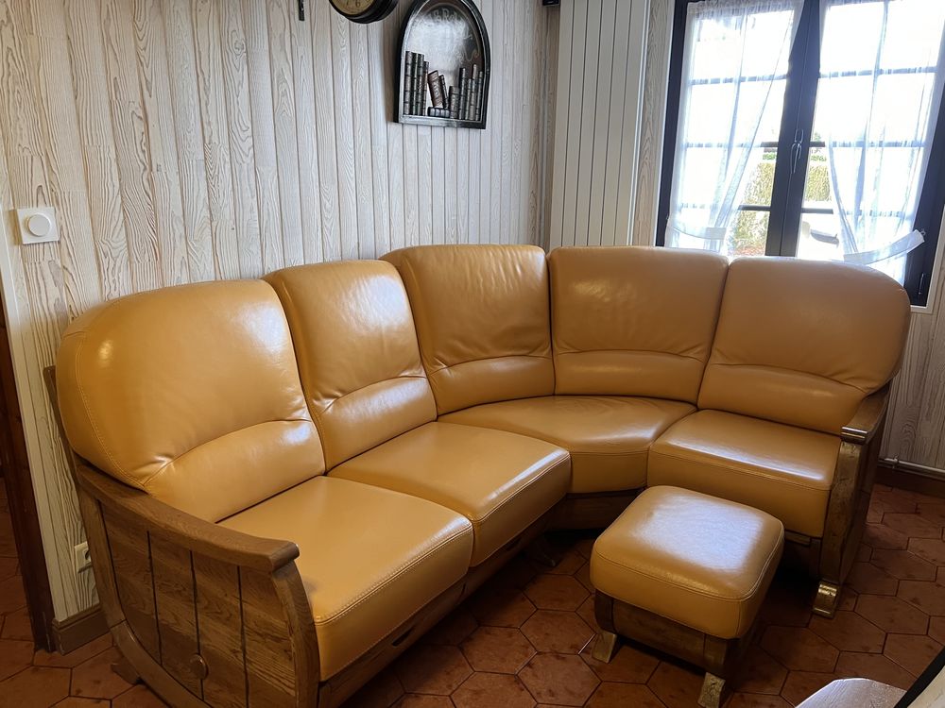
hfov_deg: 67.3
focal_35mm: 26
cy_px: 354
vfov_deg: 53.1
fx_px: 710
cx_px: 472
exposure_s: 1/50
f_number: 1.5
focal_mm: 5.7
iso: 250
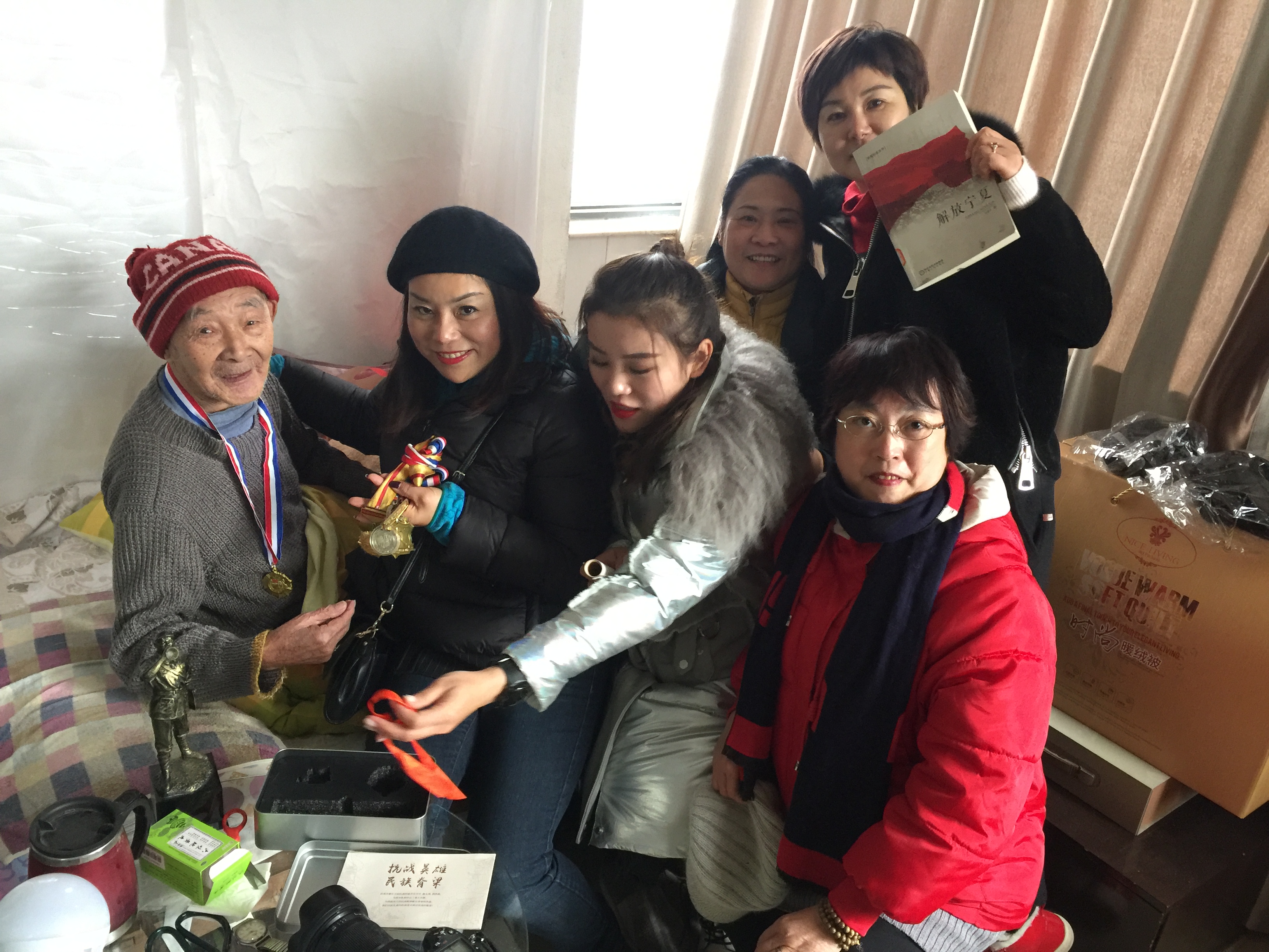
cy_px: 476
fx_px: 1063
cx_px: 634
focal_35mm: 29
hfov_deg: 61.7
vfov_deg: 48.2
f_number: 2.2
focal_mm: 4.15
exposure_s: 1/17
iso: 125
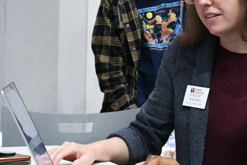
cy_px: 54
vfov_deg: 10.8
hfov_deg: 16.0
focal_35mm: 127
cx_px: 209
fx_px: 871
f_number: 6.3
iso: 10000
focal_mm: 32
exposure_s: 1/200
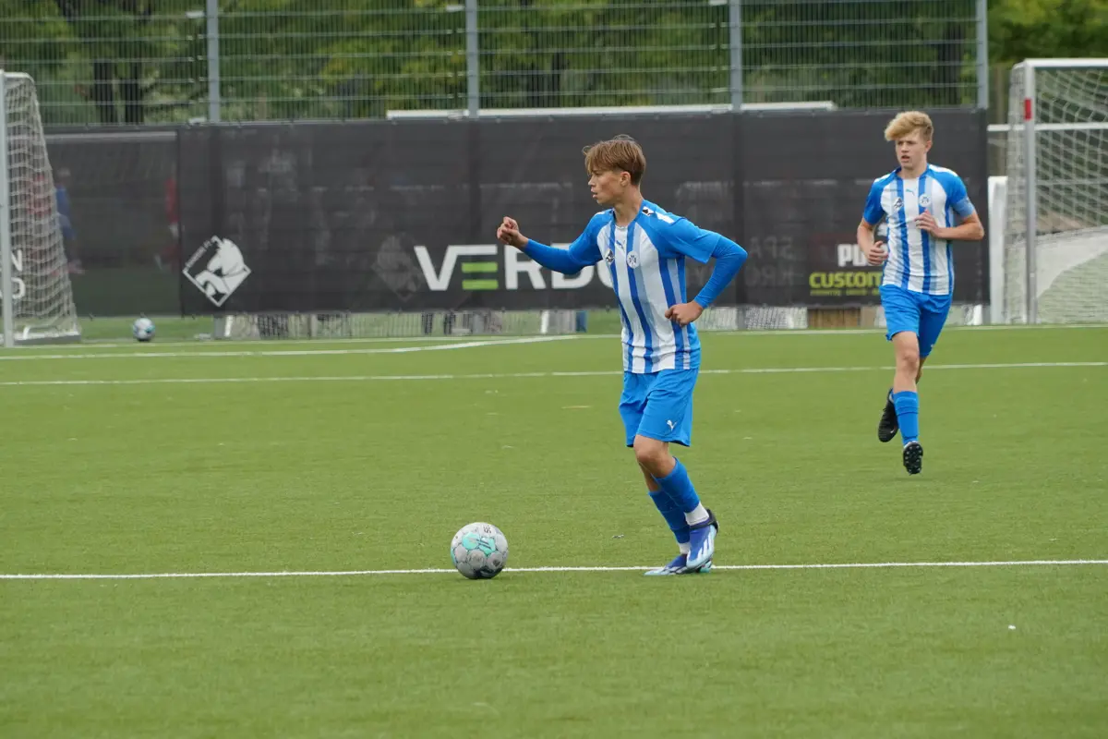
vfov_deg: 3.9
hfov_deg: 5.9
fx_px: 10741
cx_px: 554
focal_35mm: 349
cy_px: 370
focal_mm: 233
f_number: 7.1
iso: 1250
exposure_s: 1/1000
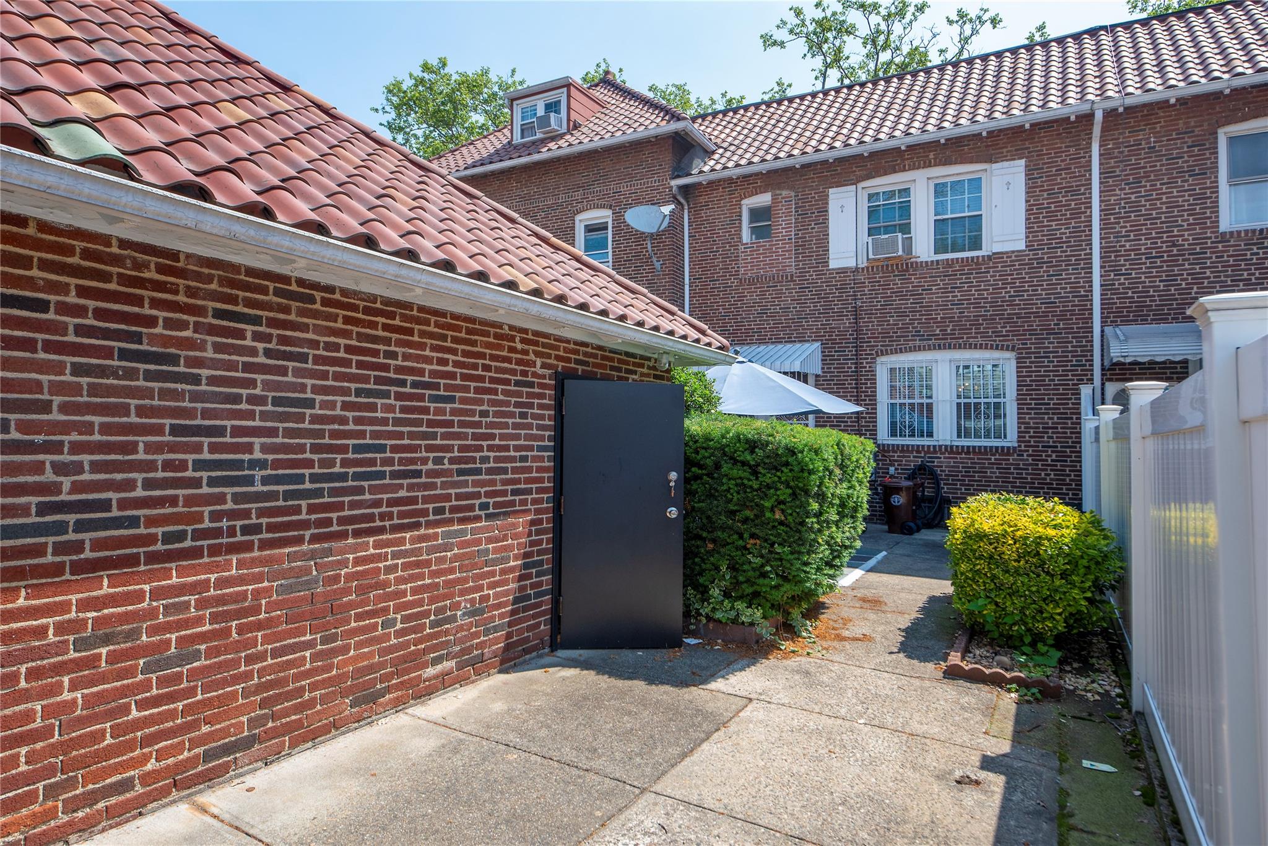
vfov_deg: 64.6
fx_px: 669
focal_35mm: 19
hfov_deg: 86.9
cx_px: 634
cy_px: 423
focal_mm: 19
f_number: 9
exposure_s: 1/320
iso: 320
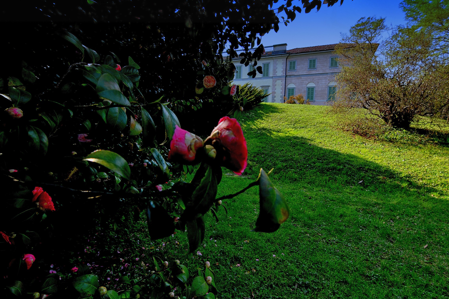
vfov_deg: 68.8
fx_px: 219
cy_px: 148
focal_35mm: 18
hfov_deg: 91.5
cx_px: 225
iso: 100
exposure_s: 1/125
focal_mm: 11
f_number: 7.1
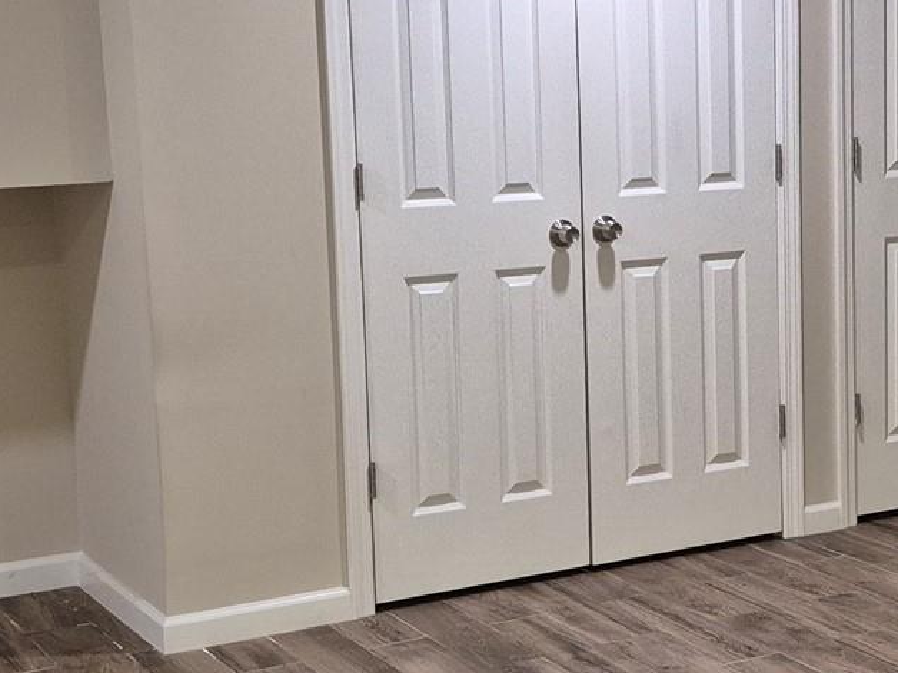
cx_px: 798
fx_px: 1946
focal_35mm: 75
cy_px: 331
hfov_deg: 25.2
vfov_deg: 19.6
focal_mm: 5.4
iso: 500
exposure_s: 1/120
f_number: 1.8
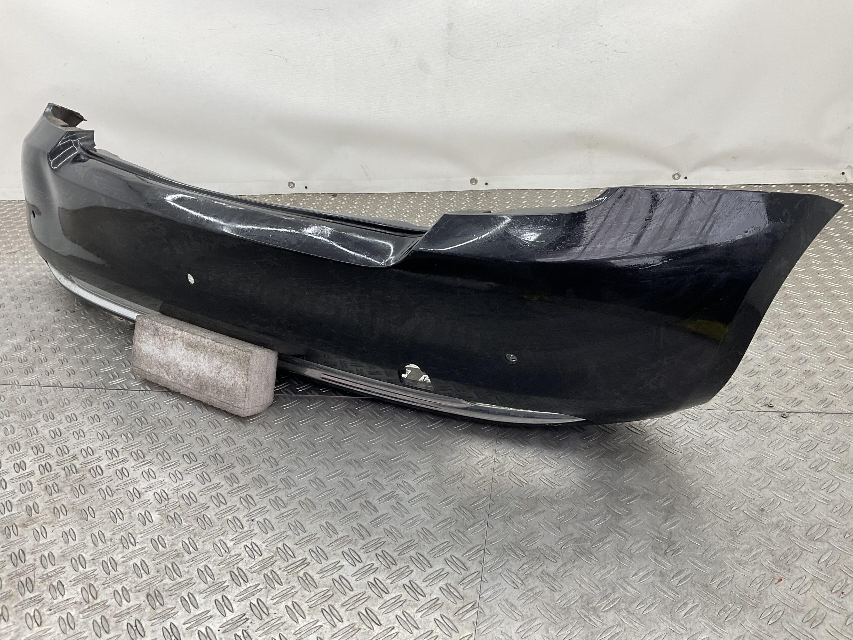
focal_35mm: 29
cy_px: 320
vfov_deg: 48.2
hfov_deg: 61.7
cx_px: 426
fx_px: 715
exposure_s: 1/100
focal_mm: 3
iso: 32
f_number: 1.8
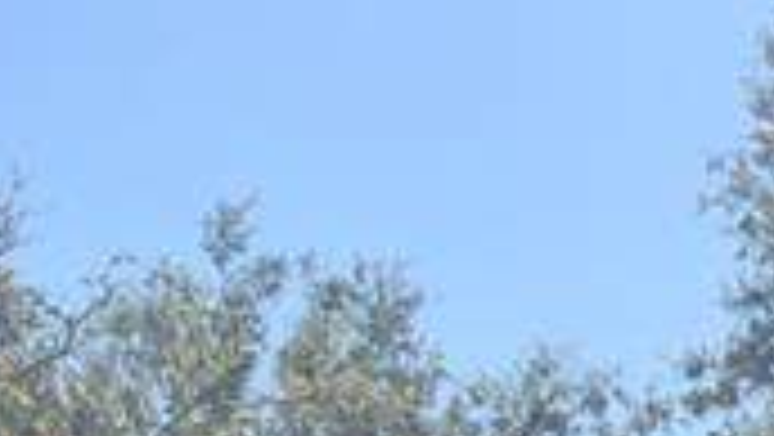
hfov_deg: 10.8
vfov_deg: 7.0
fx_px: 3204
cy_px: 1290
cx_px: 2102
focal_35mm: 156
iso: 64
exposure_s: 1/2717
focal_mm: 6.76
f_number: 1.78
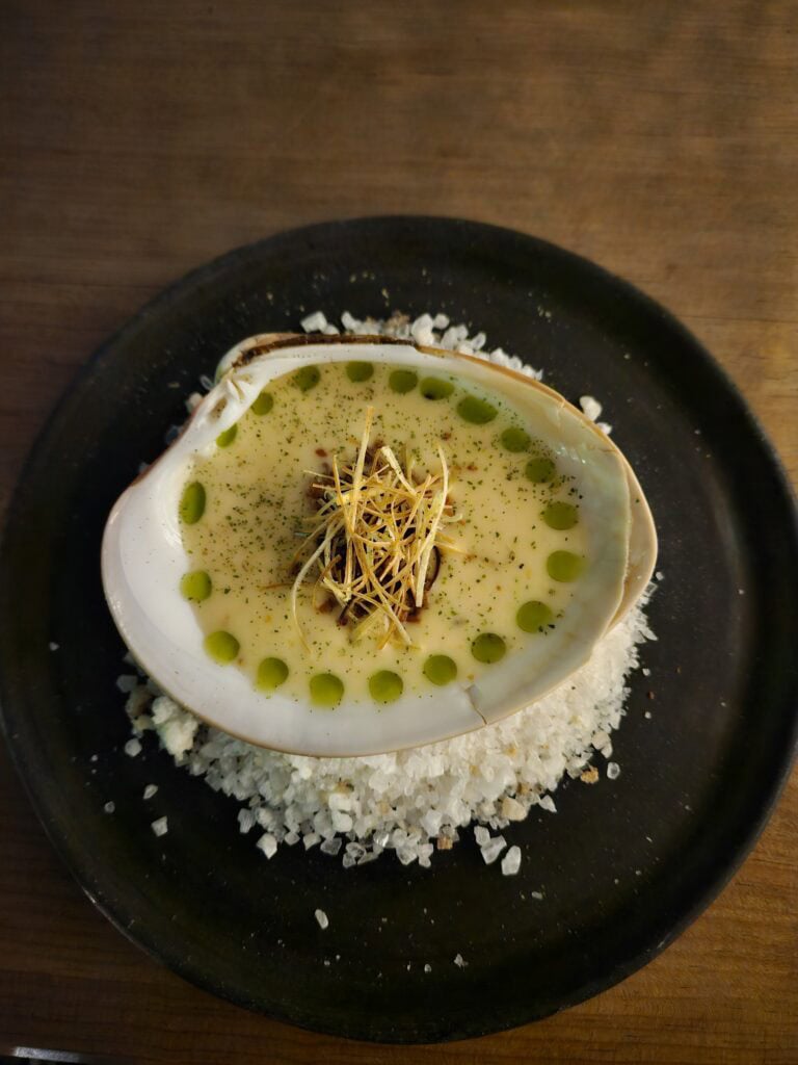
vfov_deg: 73.9
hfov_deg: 58.9
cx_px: 399
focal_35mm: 23
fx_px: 707
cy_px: 532
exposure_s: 1/15
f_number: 1.8
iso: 1250
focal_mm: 5.4
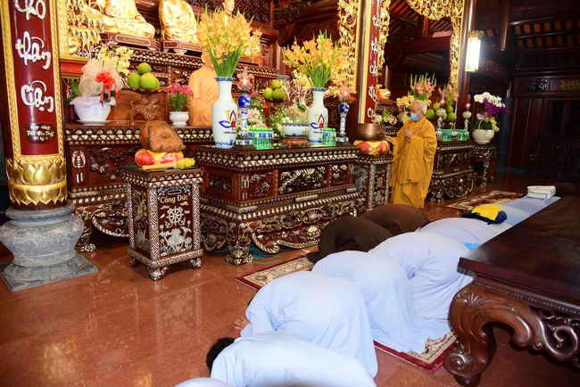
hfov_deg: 73.7
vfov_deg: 53.2
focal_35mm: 24
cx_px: 290
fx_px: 387
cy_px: 194
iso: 1000
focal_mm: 24
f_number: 4
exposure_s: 1/80
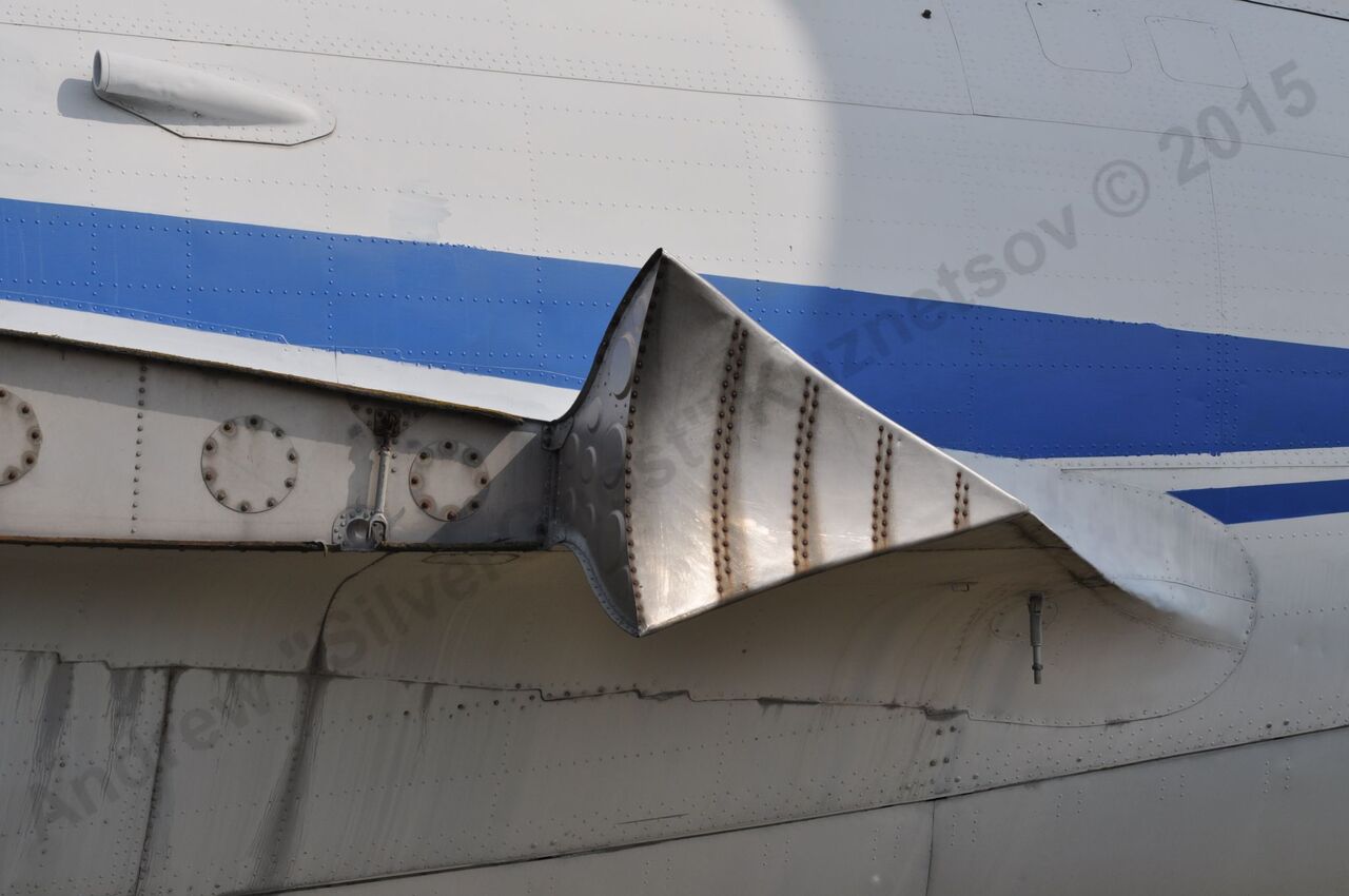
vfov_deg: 7.9
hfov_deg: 11.8
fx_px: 6512
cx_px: 674
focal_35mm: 174
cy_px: 448
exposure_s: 1/1000
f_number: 8
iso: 200
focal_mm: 116
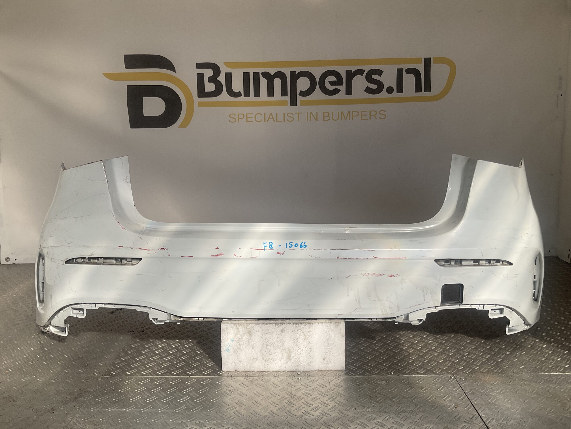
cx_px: 286
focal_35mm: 29
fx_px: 478
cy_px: 214
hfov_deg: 61.7
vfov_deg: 48.2
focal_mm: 3
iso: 25
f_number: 1.8
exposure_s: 1/2667
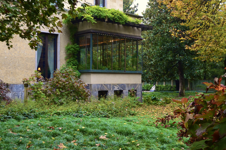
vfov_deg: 29.7
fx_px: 282
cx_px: 113
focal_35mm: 45
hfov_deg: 43.7
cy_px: 75
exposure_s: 1/60
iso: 720
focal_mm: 30
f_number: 8
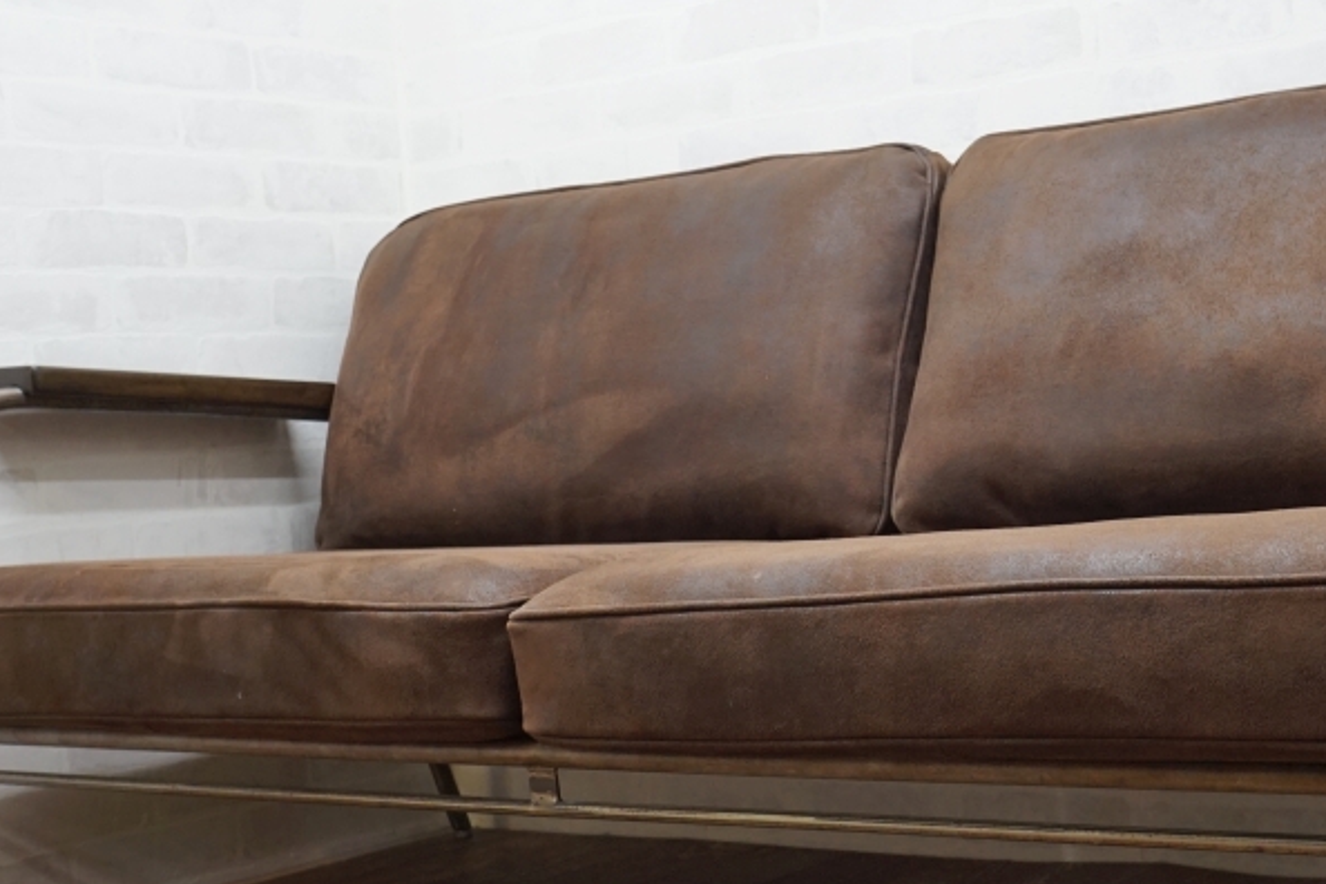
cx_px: 906
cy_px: 496
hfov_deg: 32.1
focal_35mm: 62
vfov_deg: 21.9
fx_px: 2283
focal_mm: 24
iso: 640
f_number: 5
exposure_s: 1/80
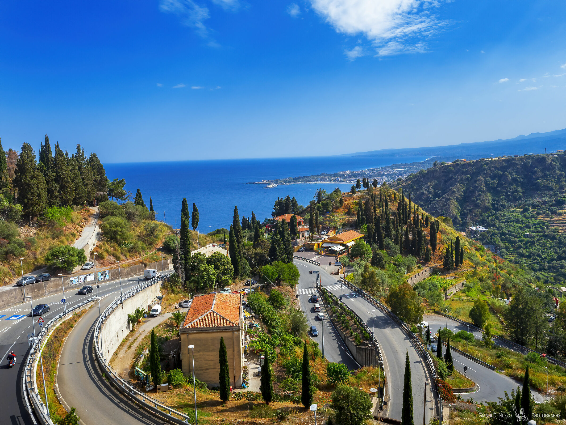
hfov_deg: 67.3
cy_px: 212
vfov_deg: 53.1
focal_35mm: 26
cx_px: 283
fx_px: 425
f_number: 7.1
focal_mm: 13
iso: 250
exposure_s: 1/640
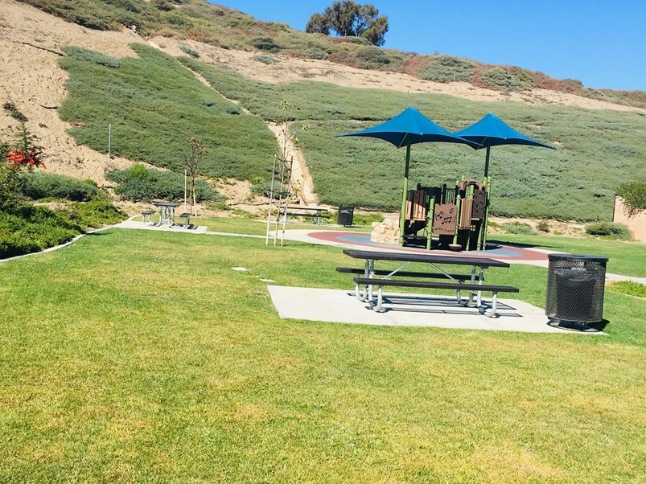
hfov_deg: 50.1
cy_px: 260
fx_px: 690
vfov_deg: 38.6
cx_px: 318
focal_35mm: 37
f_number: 2.2
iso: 25
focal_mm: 4.15
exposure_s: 1/1451
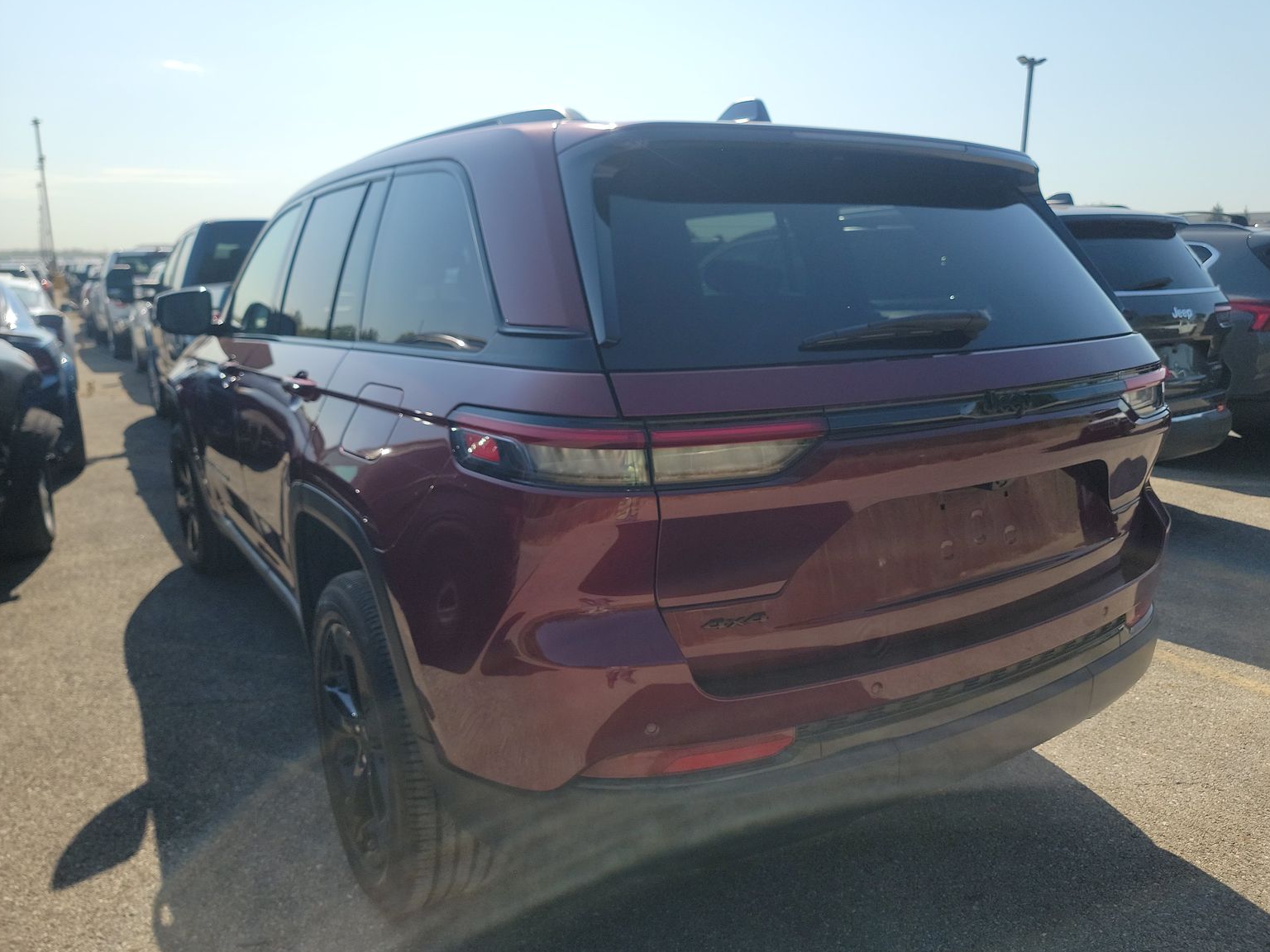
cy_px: 474
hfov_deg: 69.4
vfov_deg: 54.9
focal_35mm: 25
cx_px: 656
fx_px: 917
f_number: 1.8
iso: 50
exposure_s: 1/866
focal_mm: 6.7
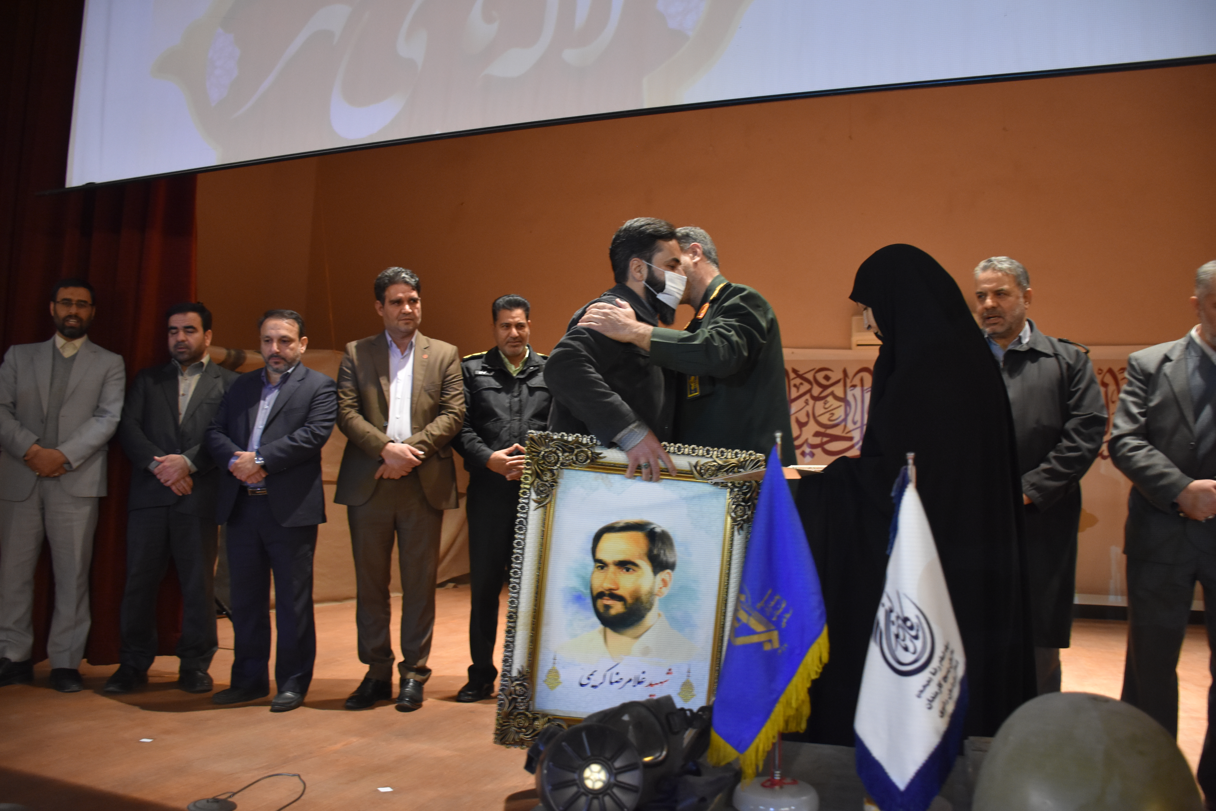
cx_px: 608
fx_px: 912
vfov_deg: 47.9
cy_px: 406
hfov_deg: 67.4
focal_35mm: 27
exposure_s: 1/60
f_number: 4
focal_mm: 18
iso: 1600
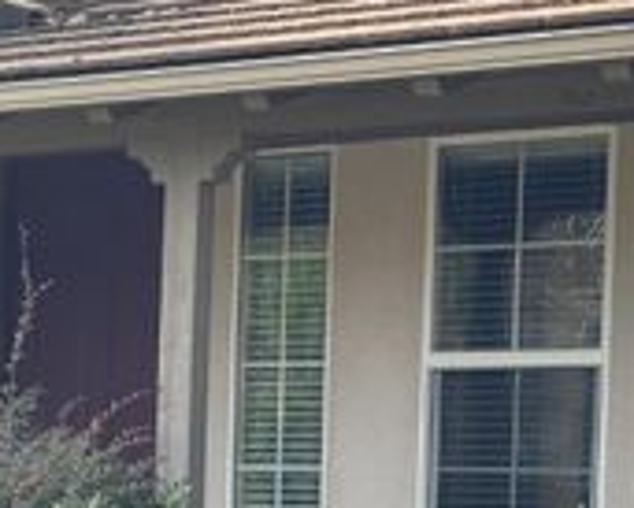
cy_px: 495
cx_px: -271
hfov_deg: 13.4
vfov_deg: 11.2
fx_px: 2572
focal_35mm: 137
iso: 64
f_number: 1.78
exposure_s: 1/1215
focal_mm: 6.76
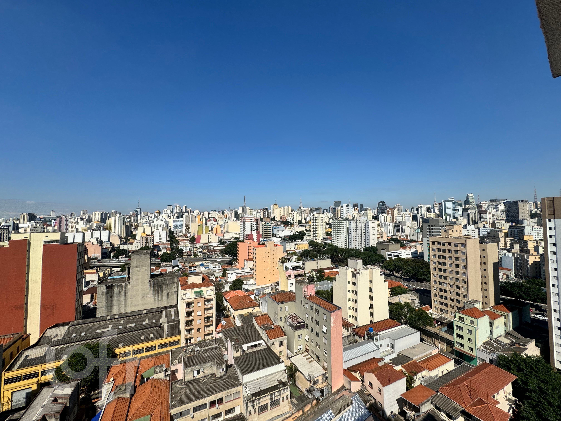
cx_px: 280
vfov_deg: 85.7
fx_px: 227
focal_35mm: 14
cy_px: 210
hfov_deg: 102.1
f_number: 2.2
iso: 50
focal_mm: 2.22
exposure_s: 1/4630
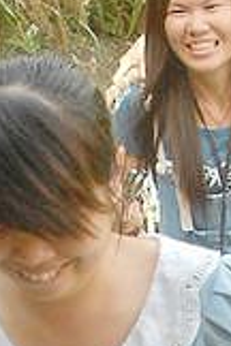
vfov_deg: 12.7
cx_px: 180
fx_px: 1540
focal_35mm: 160
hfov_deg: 8.6
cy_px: 359
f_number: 3.2
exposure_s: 1/100
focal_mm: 4.6
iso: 80
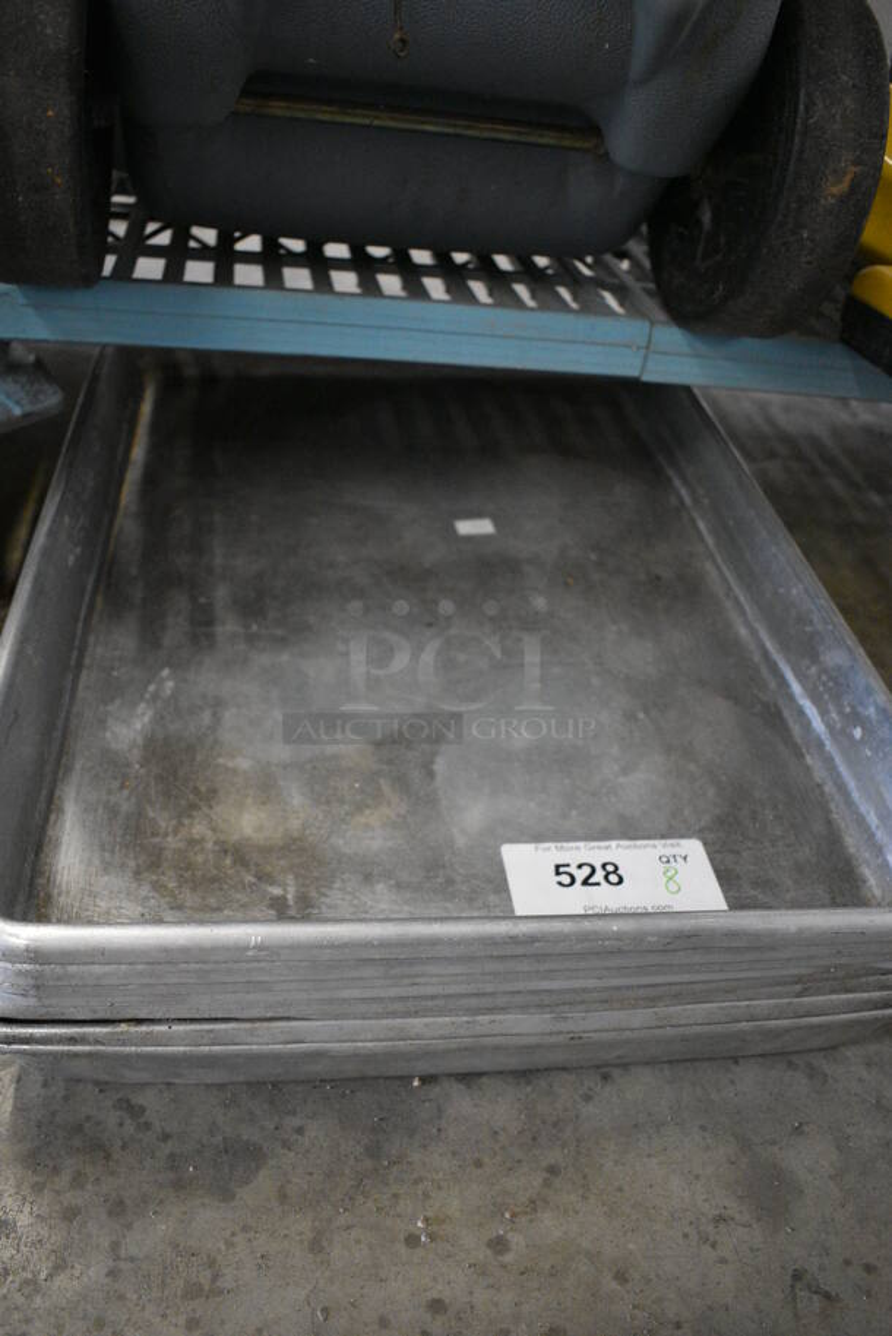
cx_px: 446
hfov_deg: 43.7
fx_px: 1113
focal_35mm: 30
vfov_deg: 61.9
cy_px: 668
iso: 4000
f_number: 3.5
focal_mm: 20
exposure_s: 1/125
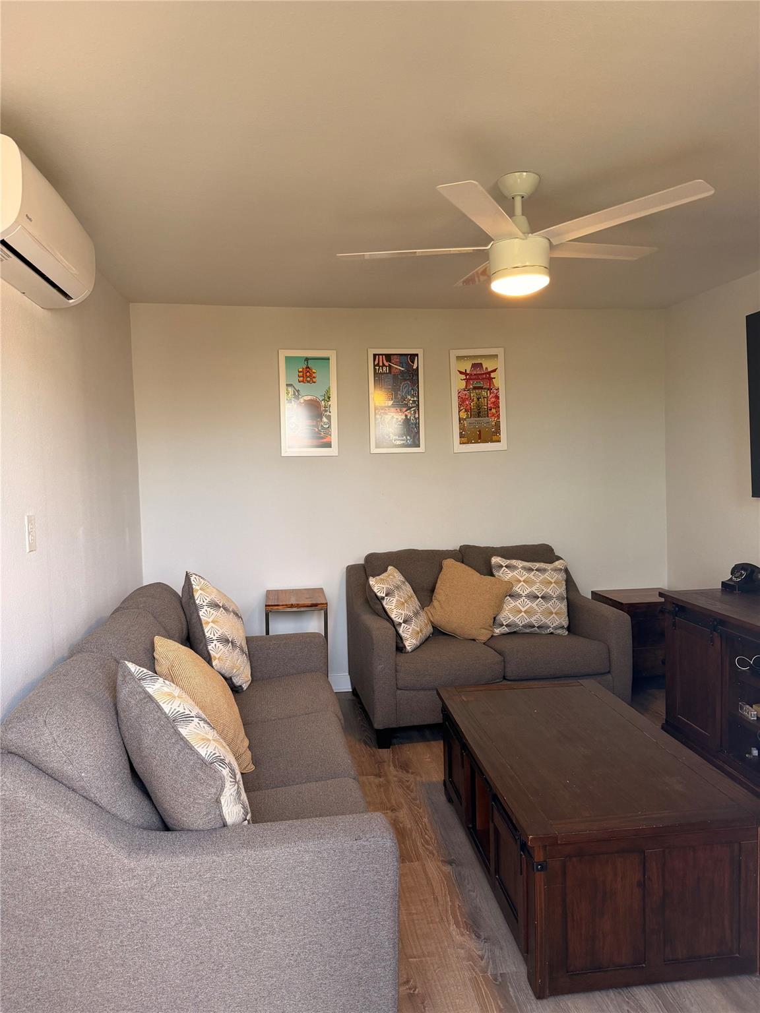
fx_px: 703
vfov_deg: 71.6
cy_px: 506
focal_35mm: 24
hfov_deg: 56.8
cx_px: 380
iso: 125
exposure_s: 1/120
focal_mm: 6.76
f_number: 1.78
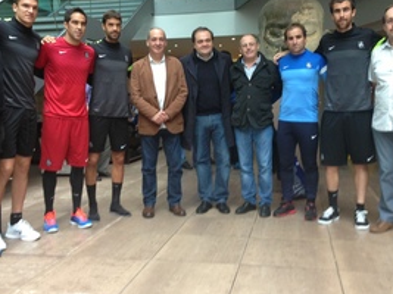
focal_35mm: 43
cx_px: 194
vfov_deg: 33.5
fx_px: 488
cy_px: 126
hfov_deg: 43.9
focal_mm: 4.13
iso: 125
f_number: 2.4
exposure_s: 1/20
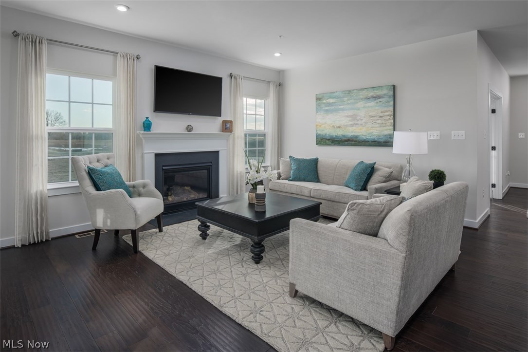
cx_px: 264
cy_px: 176
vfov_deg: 64.5
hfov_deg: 86.9
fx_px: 279
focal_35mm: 19
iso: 250
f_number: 9
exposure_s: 1/250
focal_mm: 19
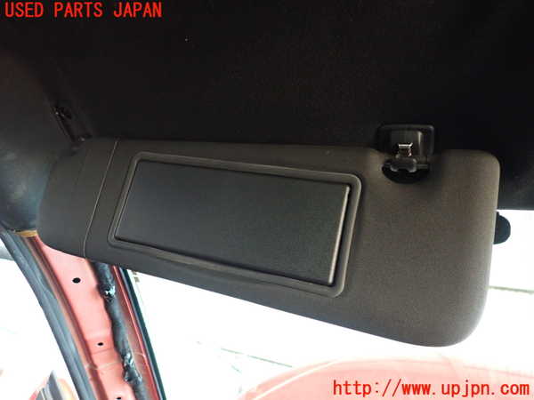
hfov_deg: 69.4
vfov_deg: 54.9
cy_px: 200
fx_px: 386
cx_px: 267
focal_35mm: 25
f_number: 2
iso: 500
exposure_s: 1/30
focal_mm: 4.5
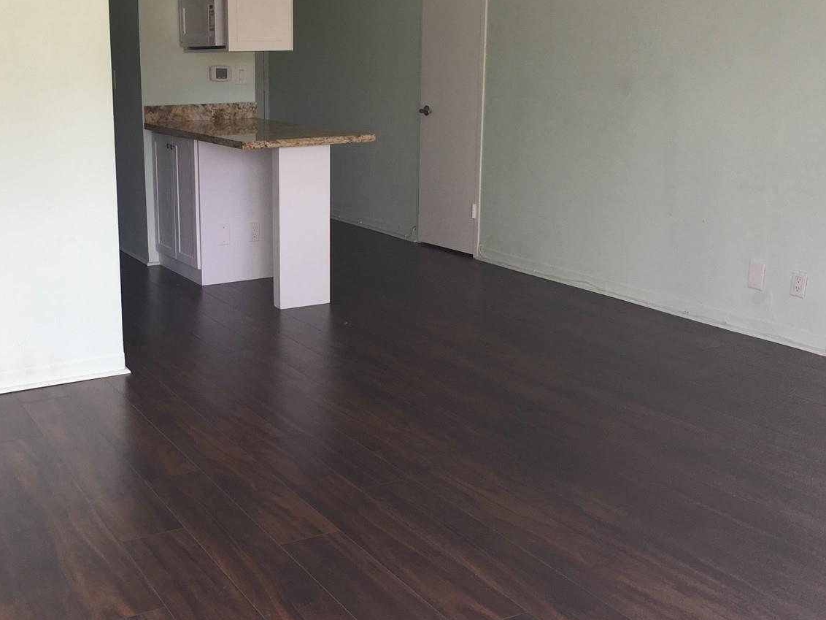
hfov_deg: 44.9
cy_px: 259
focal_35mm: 41
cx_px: 252
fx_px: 978
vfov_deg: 35.1
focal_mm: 4.15
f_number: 2.2
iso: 32
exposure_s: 1/120
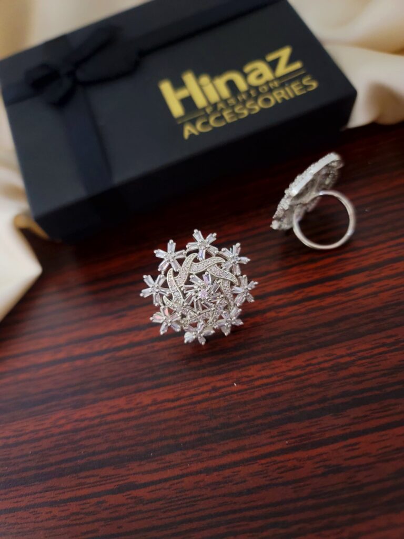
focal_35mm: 25
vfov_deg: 69.4
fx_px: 389
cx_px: 202
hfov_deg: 54.9
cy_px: 270
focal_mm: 7
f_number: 1.8
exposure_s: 1/11
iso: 1250
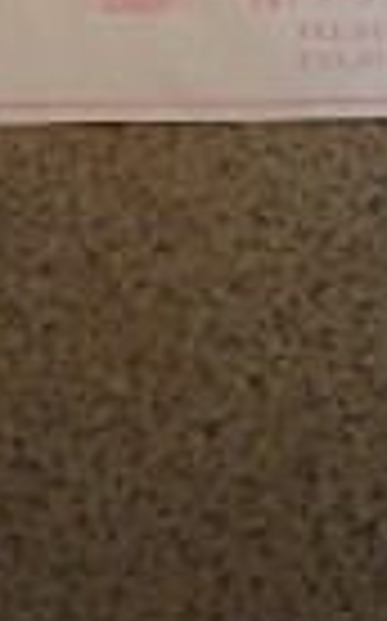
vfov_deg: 18.2
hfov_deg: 12.7
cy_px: -288
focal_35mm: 103
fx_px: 1742
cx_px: 158
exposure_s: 1/30
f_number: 3.5
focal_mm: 3.7
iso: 800
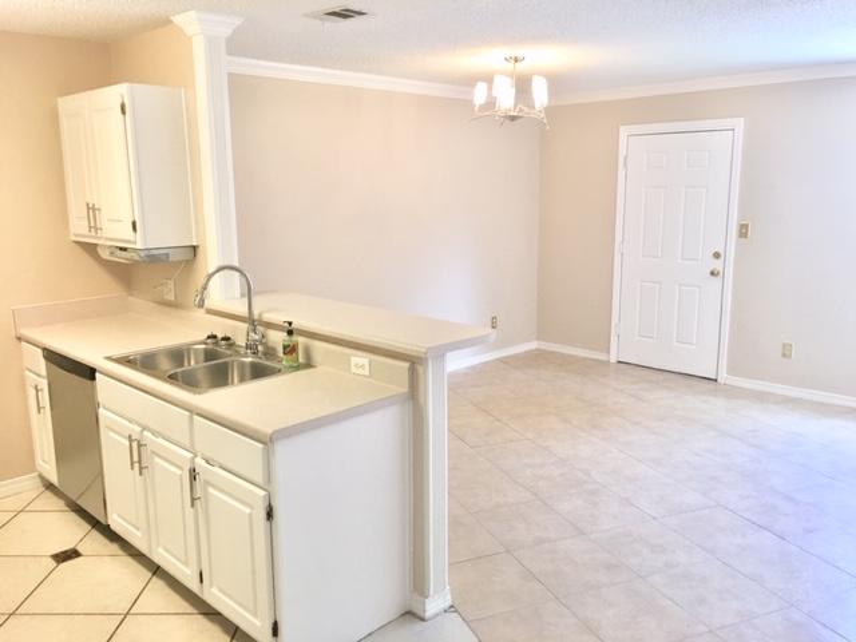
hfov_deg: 61.7
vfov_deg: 48.2
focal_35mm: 29
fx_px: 717
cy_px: 321
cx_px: 428
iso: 40
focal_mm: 4.15
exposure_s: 1/30
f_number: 2.2
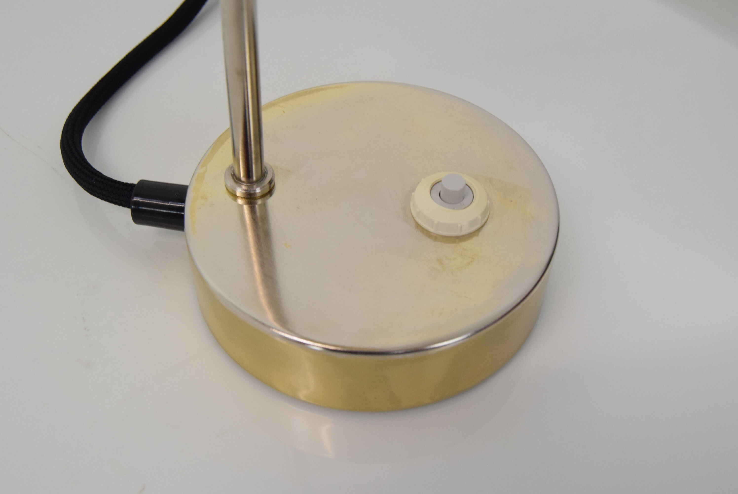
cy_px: 247
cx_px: 369
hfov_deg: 43.6
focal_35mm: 45
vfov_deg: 29.9
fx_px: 923
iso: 1600
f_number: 8
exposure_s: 1/250
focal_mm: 30
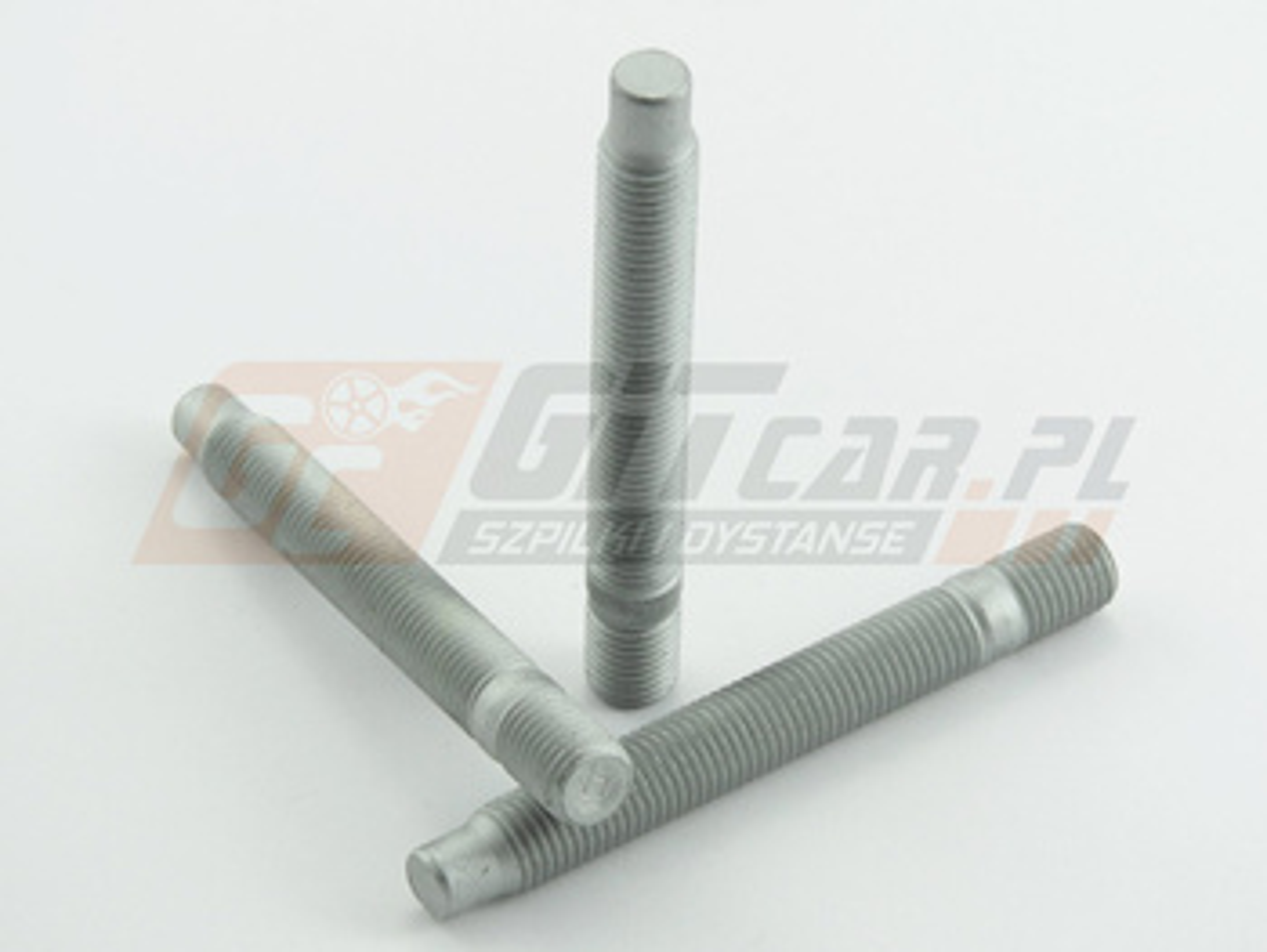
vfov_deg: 8.3
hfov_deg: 11.0
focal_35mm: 180
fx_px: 6593
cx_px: 634
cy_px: 476
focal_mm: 32.2
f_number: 6.7
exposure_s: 1/125
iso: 400
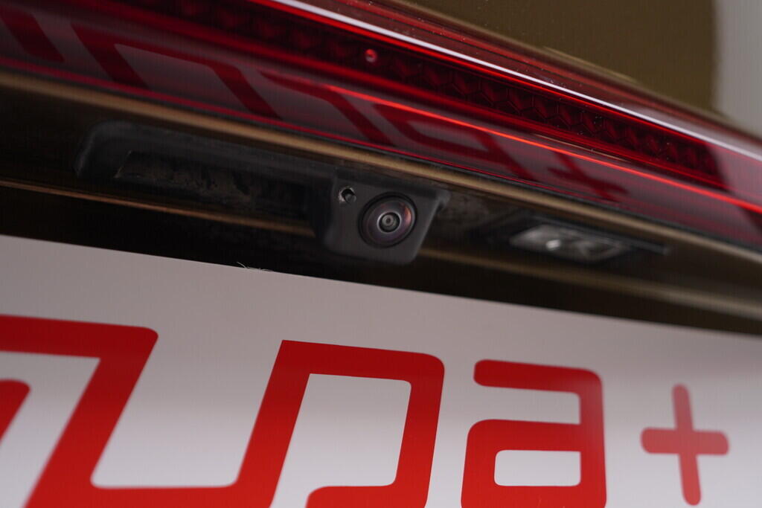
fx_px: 762
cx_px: 381
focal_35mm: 36
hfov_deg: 53.1
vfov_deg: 36.9
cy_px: 254
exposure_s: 1/40
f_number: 2.8
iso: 125
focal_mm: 24
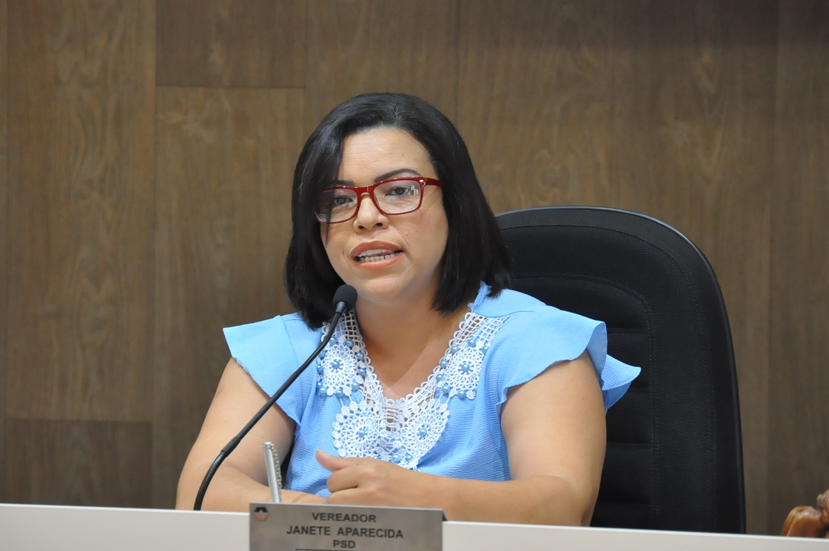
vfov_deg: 7.5
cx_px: 406
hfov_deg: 11.2
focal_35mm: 184
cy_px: 254
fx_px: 4223
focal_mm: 105
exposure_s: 1/100
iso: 2000
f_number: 5.6
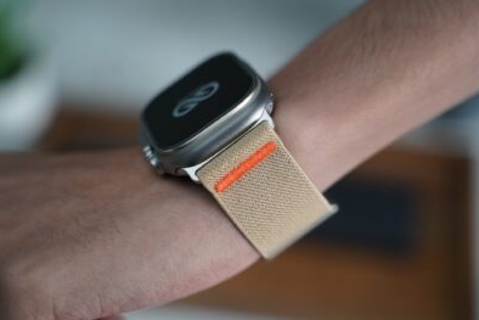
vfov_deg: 20.9
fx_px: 865
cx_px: 238
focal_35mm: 65
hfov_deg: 30.9
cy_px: 160
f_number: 2.8
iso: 1600
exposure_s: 1/200
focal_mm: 64
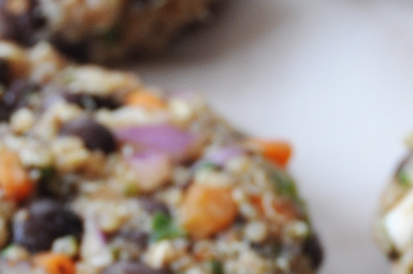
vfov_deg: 3.7
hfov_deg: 5.5
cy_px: 328
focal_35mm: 373
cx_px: 341
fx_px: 4276
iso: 200
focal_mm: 55
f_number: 6.3
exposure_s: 1/20
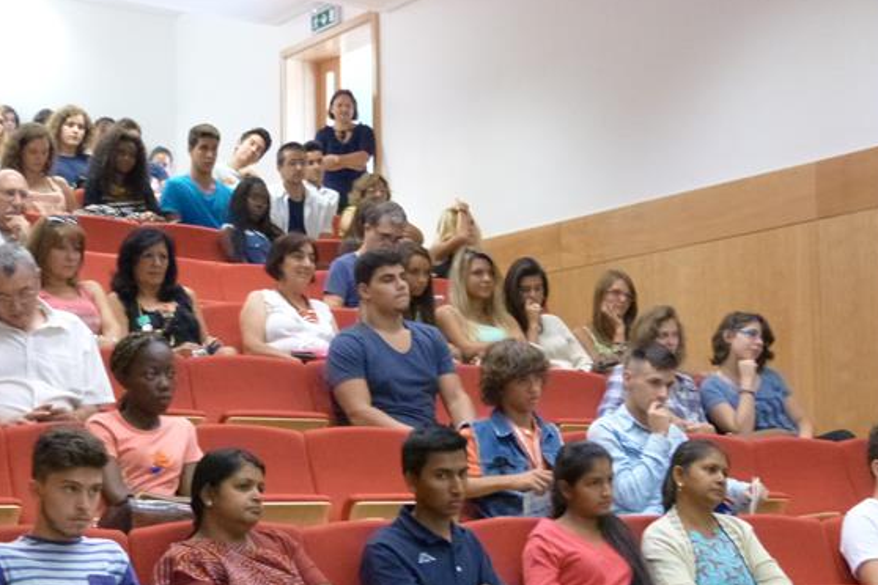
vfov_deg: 20.0
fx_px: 1658
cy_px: 366
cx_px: 392
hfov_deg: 29.6
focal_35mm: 68
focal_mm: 10.2
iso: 800
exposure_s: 1/15
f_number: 3.2
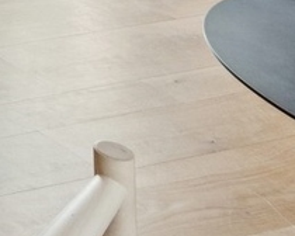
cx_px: -664
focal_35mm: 116
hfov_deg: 10.2
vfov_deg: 9.7
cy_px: -500
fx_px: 1013
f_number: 8
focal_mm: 16
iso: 400
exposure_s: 1/30
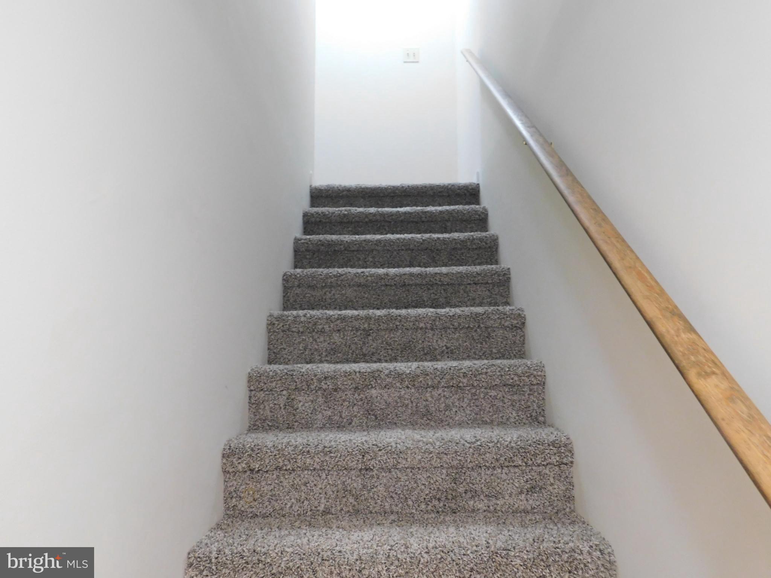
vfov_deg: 54.9
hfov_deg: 69.4
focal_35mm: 25
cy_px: 289
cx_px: 386
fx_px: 557
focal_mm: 4.5
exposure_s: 1/10
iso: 400
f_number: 3.1
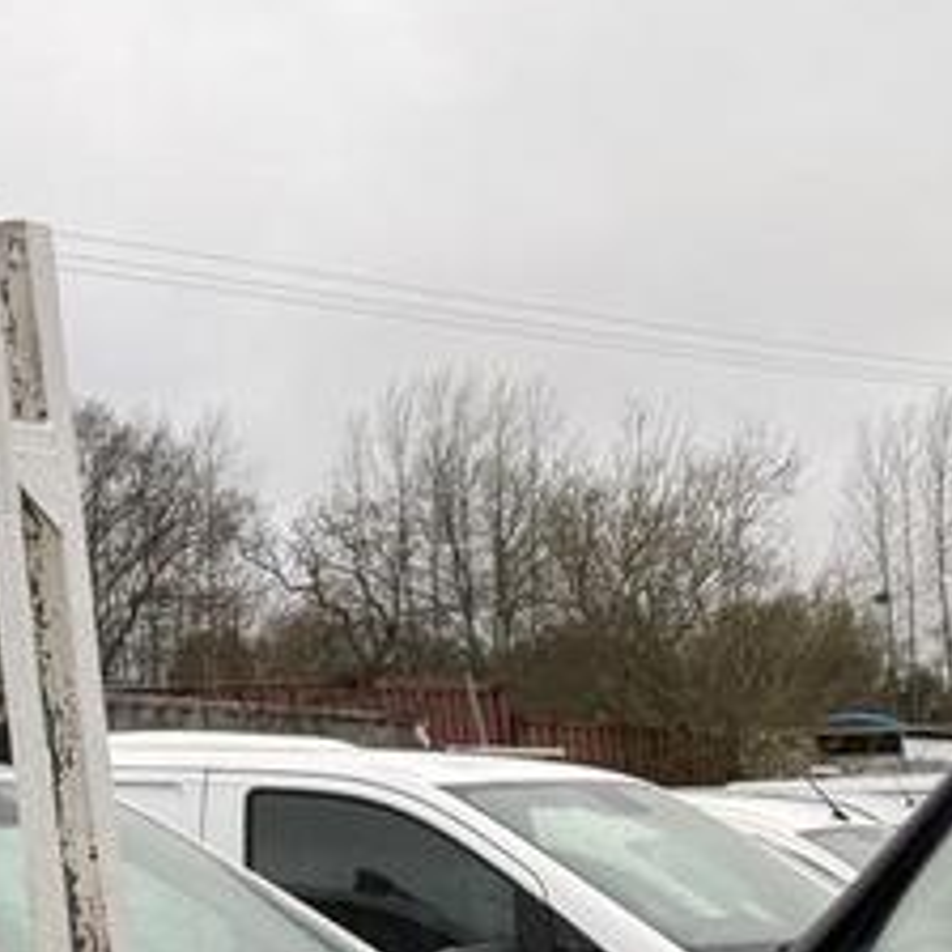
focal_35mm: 92
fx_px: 2863
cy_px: 1305
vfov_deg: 17.5
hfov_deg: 16.0
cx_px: 1713
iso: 32
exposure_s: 1/132
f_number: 1.6
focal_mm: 5.96
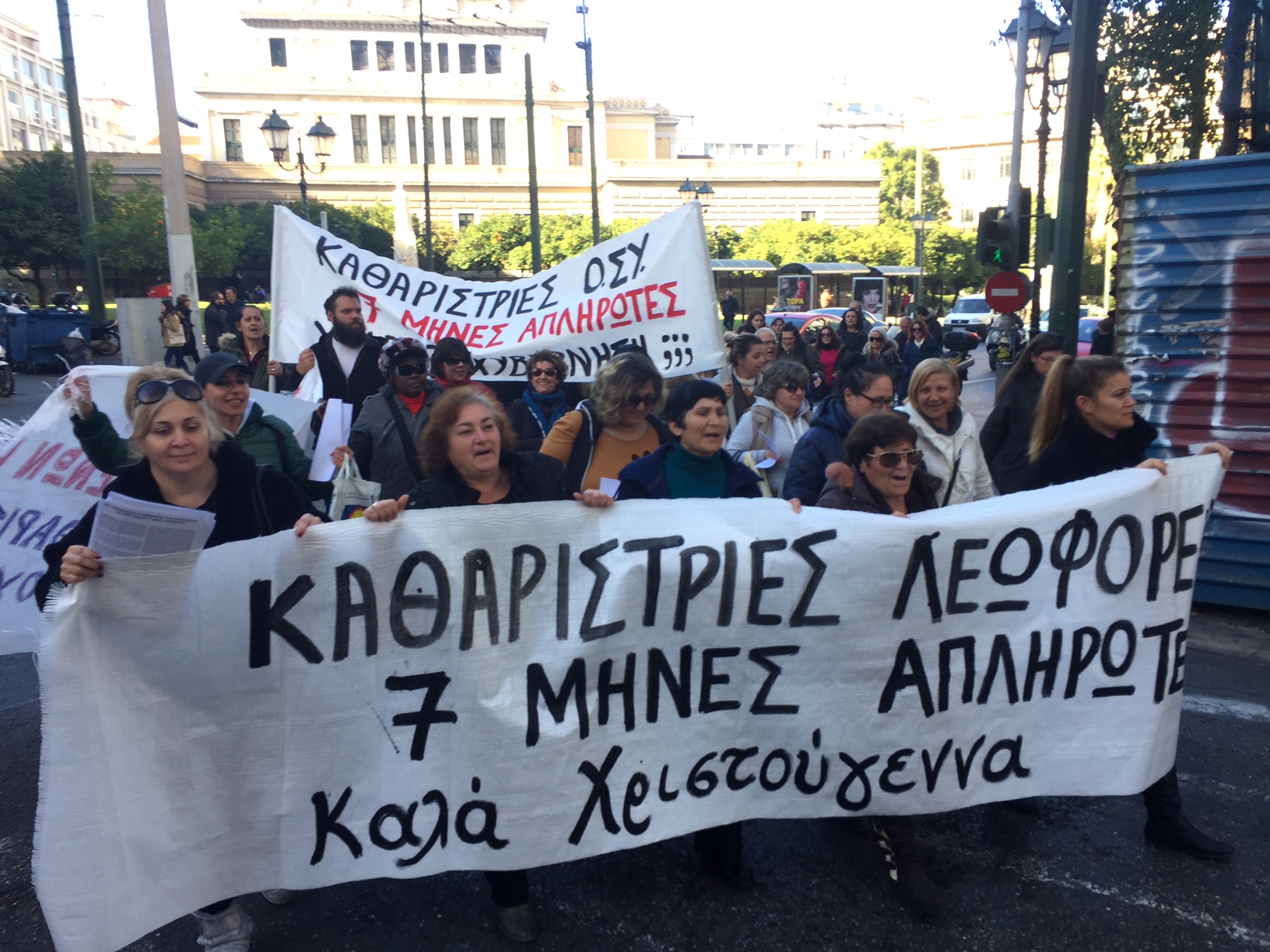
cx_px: 635
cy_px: 476
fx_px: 1064
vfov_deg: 48.2
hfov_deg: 61.7
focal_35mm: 29
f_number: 2.2
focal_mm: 4.15
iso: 32
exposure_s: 1/211
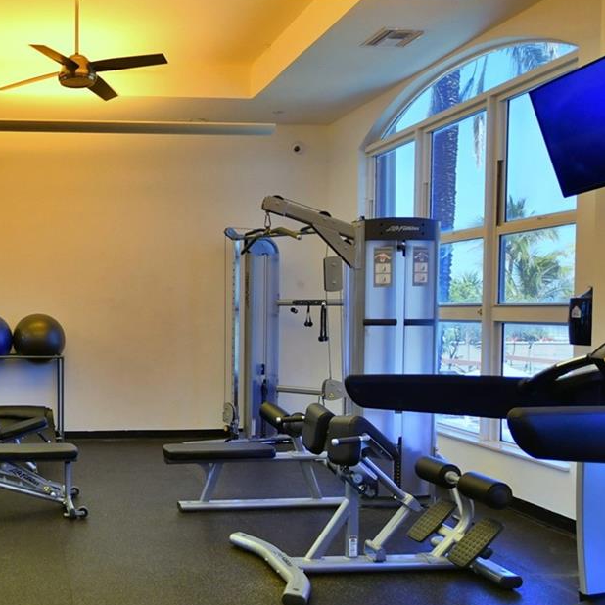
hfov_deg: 45.4
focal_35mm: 33
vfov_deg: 49.7
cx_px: 68
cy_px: 327
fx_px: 653
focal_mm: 10
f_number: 4
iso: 800
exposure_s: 1/40
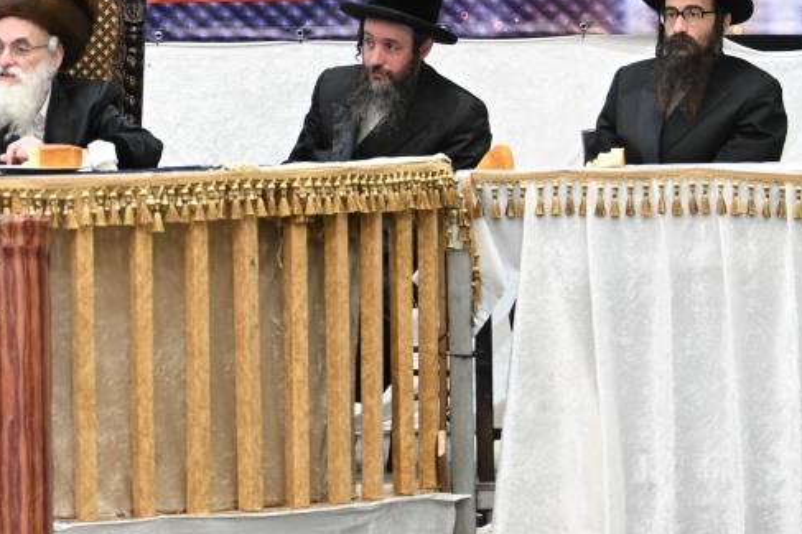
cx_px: -31
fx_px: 7346
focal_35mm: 330
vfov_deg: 4.2
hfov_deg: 6.2
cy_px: 81
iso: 1000
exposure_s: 1/160
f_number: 2.8
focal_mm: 105
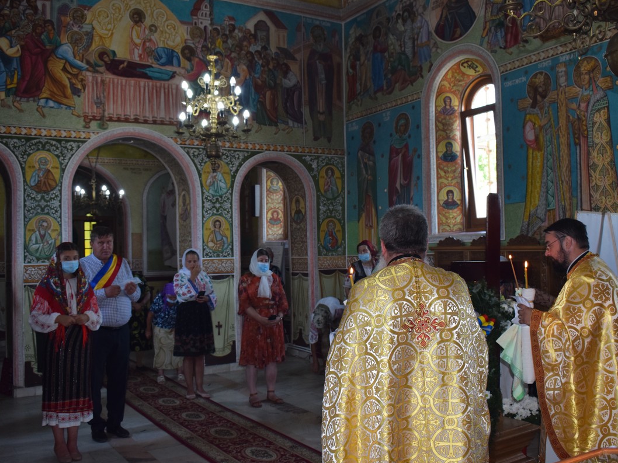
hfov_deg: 51.4
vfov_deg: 39.6
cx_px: 318
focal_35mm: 36
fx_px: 643
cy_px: 232
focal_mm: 22
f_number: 5
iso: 800
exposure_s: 1/100
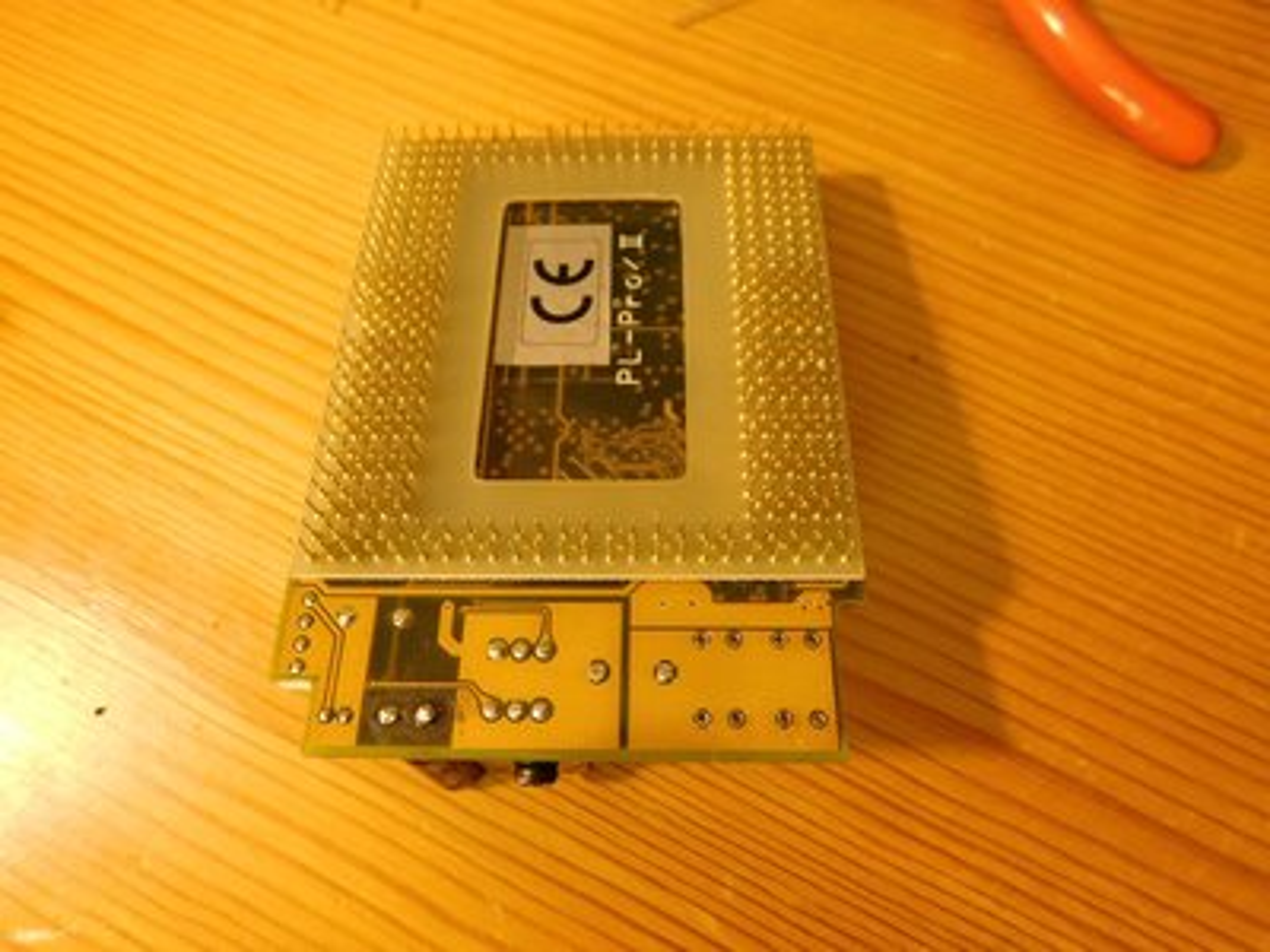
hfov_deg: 73.9
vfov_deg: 58.9
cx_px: 635
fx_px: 844
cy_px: 476
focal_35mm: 23
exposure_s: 1/15
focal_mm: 4
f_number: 3
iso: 400
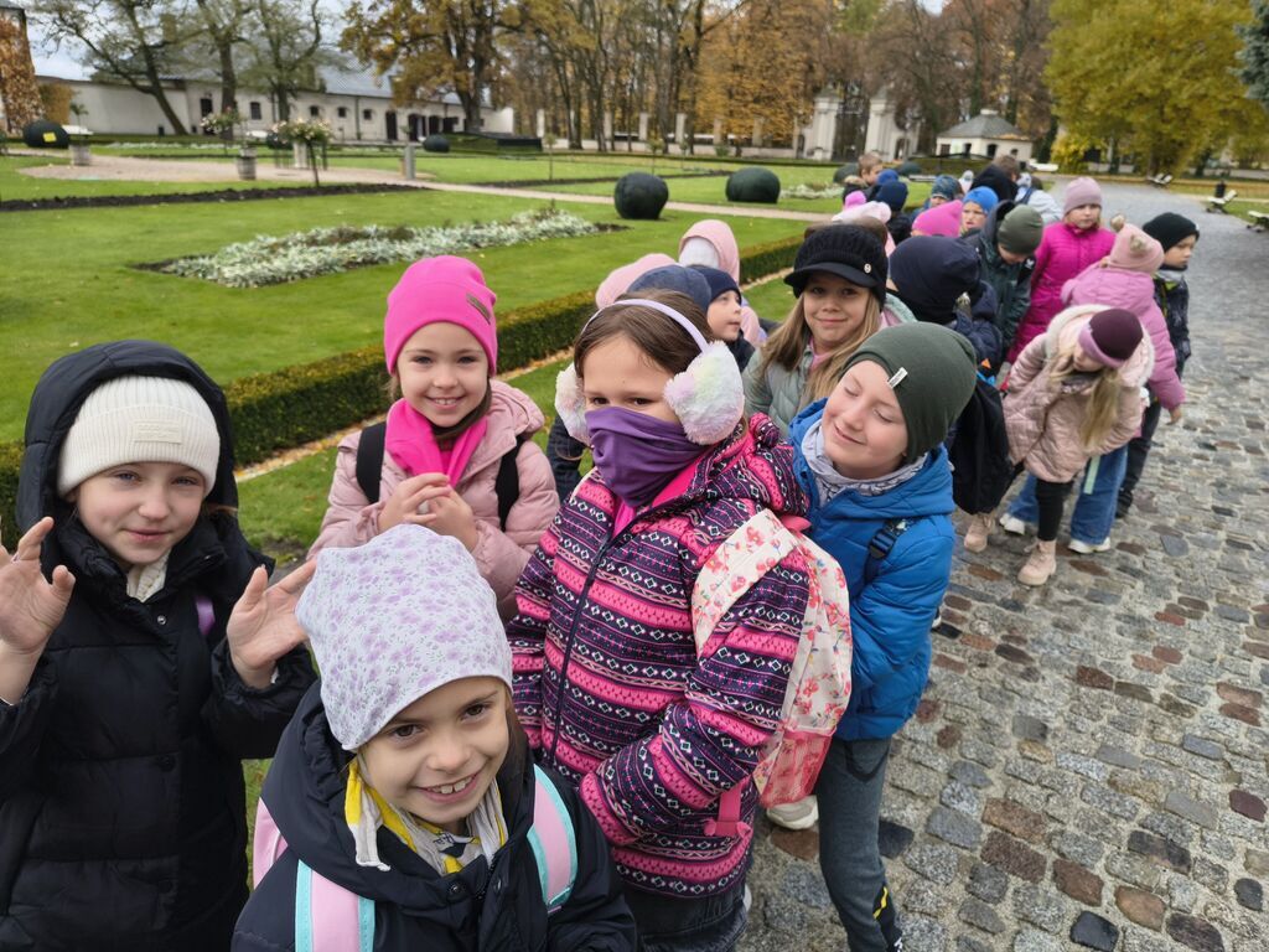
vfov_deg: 58.9
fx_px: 843
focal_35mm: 23
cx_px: 634
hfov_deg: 73.9
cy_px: 476
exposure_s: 1/412
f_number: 1.8
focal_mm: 5.56
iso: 100
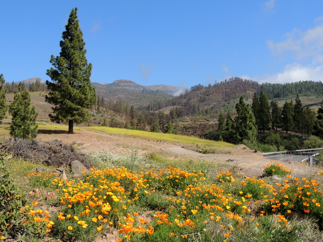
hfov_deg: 46.8
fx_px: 373
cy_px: 121
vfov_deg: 36.0
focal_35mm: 40
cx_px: 162
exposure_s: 1/1000
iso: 100
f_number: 3.3
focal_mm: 7.1
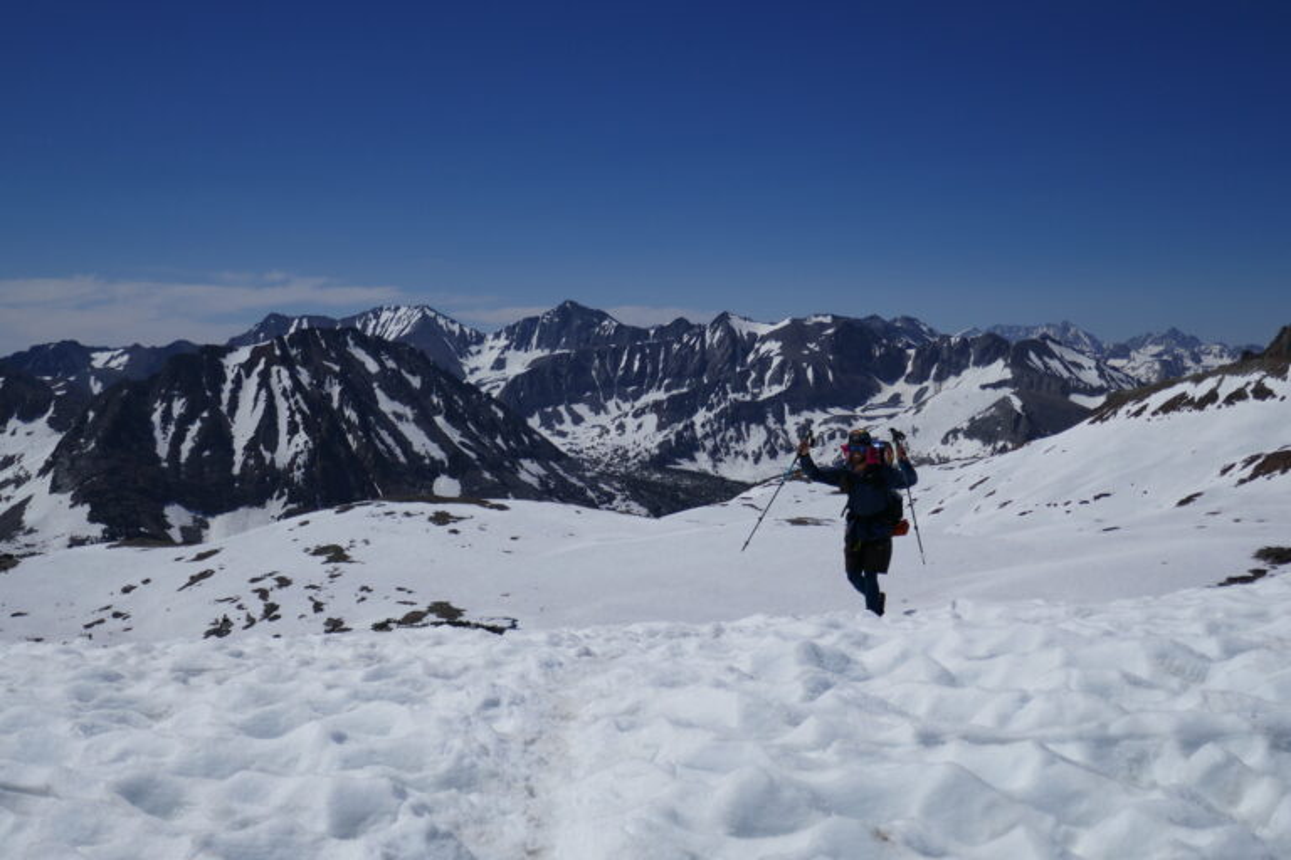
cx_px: 646
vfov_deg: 31.9
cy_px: 430
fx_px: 1506
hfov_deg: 46.4
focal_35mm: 42
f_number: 3.8
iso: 125
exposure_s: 1/6400
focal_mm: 15.1
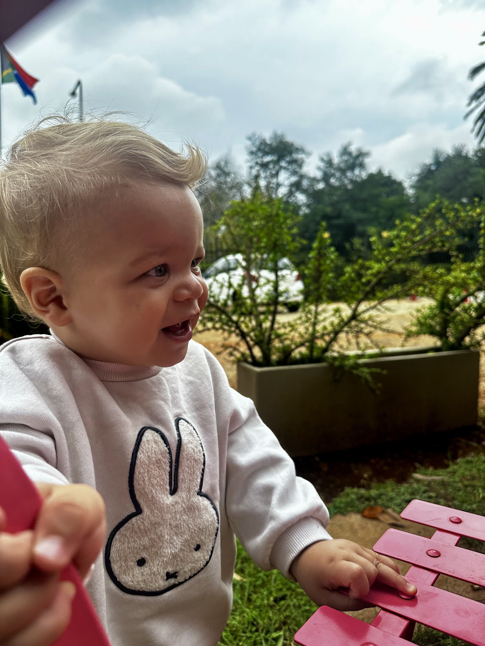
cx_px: 242
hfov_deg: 56.8
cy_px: 323
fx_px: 448
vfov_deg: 71.6
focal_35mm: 24
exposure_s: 1/779
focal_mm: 6.86
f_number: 1.78
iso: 80
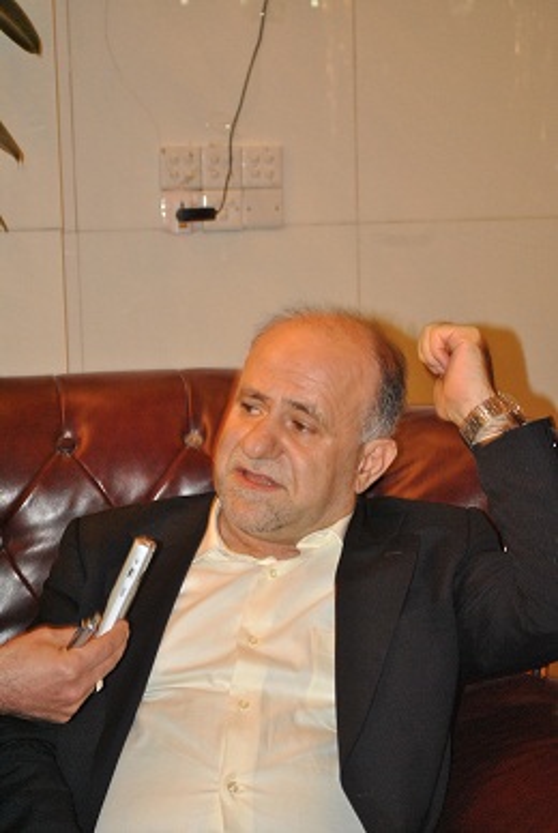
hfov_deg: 19.0
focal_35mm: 72
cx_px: 279
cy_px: 416
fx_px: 1668
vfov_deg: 28.0
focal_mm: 48
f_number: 5.6
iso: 800
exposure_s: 1/15
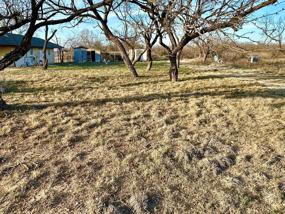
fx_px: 189
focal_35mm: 23
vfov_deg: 57.9
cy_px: 76
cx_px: 125
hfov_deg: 73.6
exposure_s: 1/518
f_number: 2.2
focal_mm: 2.22
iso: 40
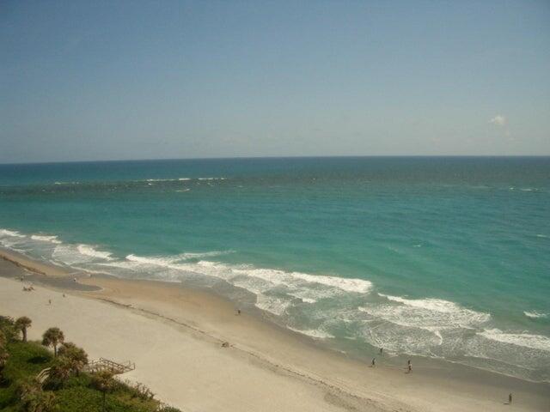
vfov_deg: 40.7
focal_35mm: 35
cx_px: 275
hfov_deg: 52.6
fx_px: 556
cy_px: 206
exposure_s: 1/2000
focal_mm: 5.8
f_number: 4.3
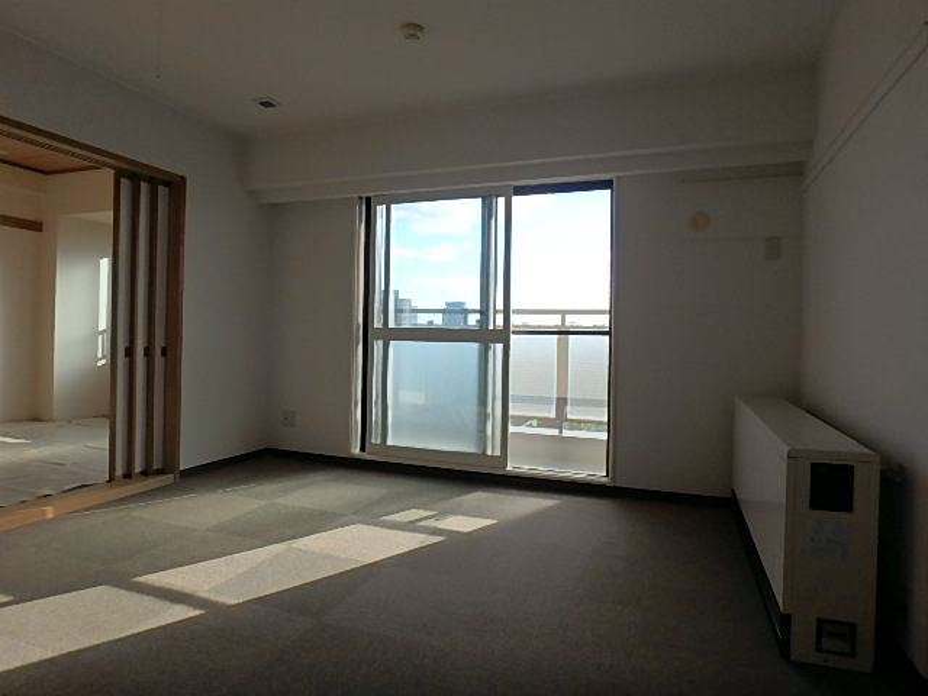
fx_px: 563
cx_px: 464
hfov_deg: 79.0
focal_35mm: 21
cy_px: 348
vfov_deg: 63.4
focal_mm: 3.7
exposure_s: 1/400
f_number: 3.5
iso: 125
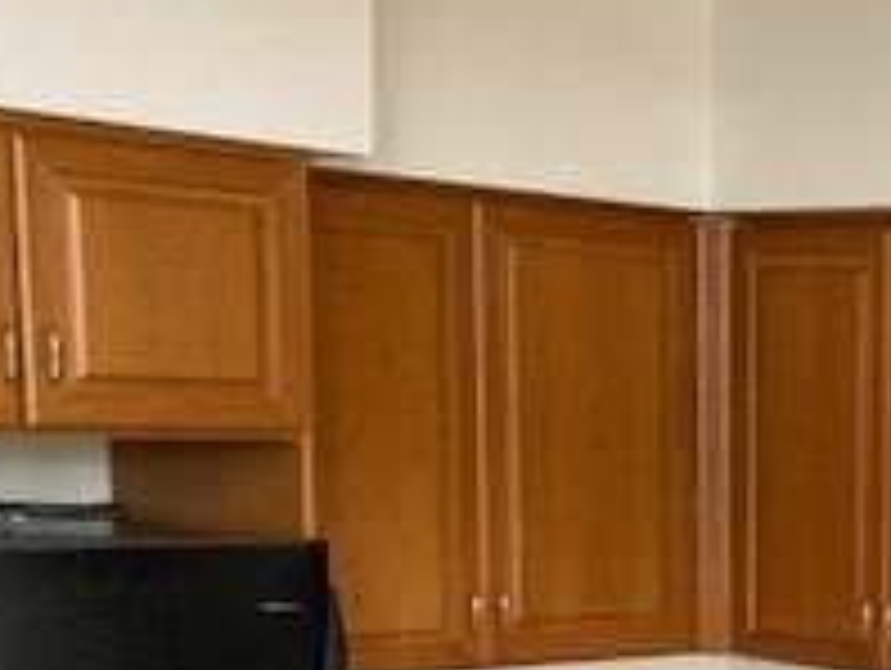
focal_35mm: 84
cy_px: 809
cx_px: 1156
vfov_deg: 16.8
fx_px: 2165
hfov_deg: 21.1
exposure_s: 1/121
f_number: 1.8
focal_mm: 4.25
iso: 100
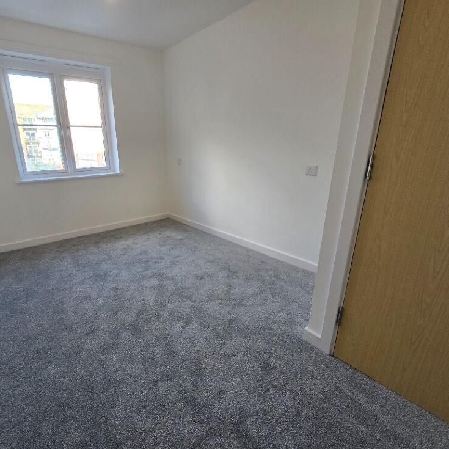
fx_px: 235
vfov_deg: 87.4
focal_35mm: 16
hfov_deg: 86.1
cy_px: 230
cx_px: 175
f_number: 2.2
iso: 100
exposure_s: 1/100
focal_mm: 2.2
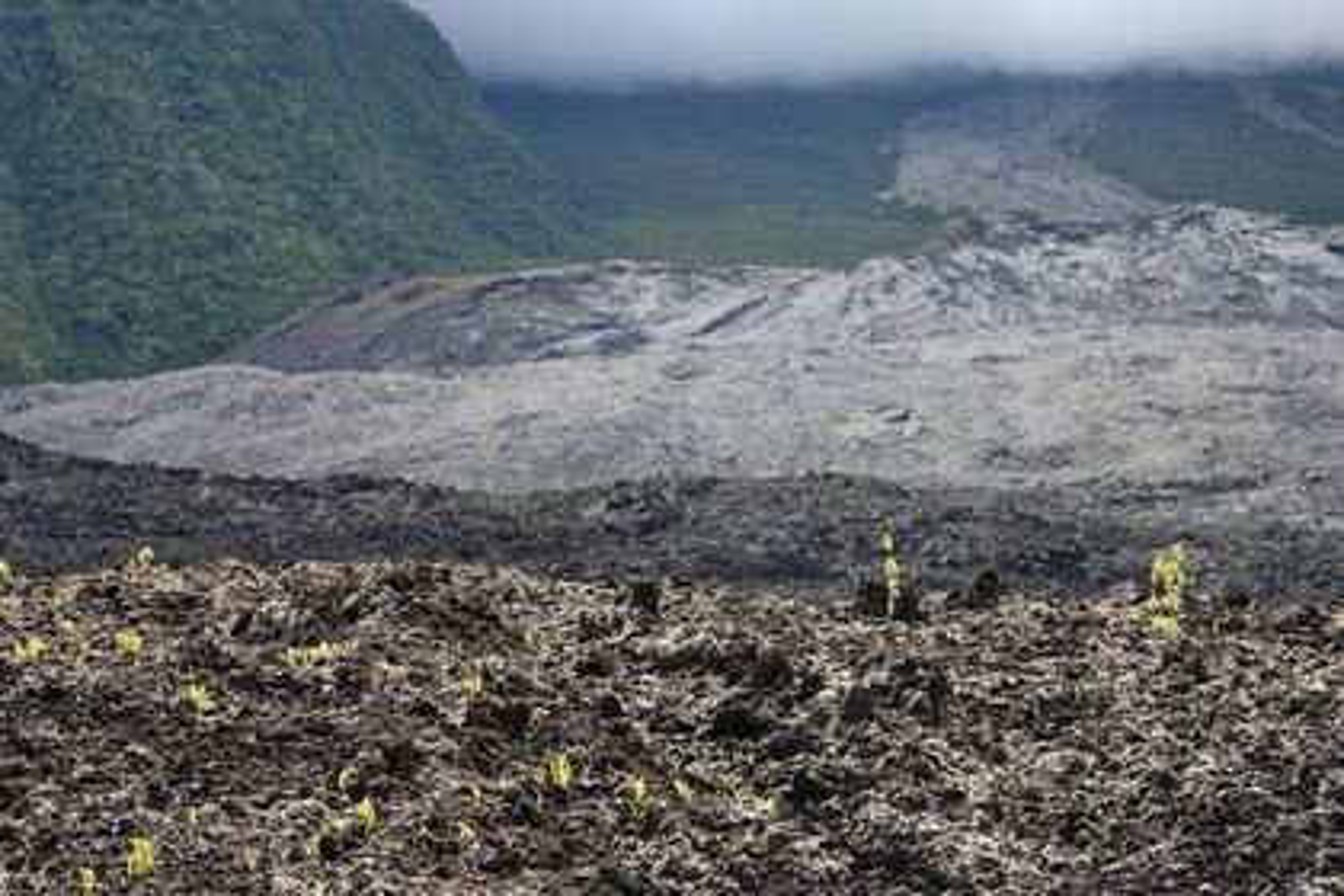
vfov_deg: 7.4
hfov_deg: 11.1
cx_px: 672
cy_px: 448
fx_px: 6906
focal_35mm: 185
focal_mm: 185
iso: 200
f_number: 7.1
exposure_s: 1/250
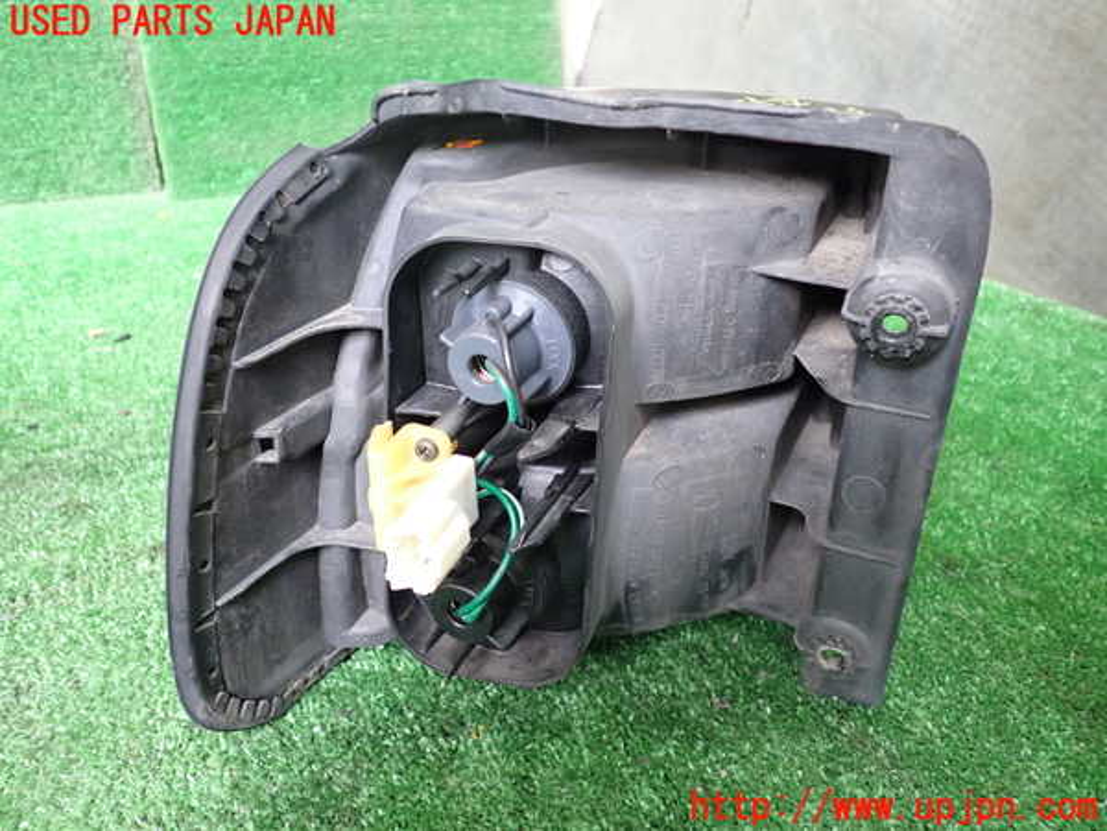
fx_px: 959
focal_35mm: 30
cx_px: 554
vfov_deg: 46.8
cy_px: 416
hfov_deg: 60.0
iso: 500
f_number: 2.3
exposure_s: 1/30
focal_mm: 5.4
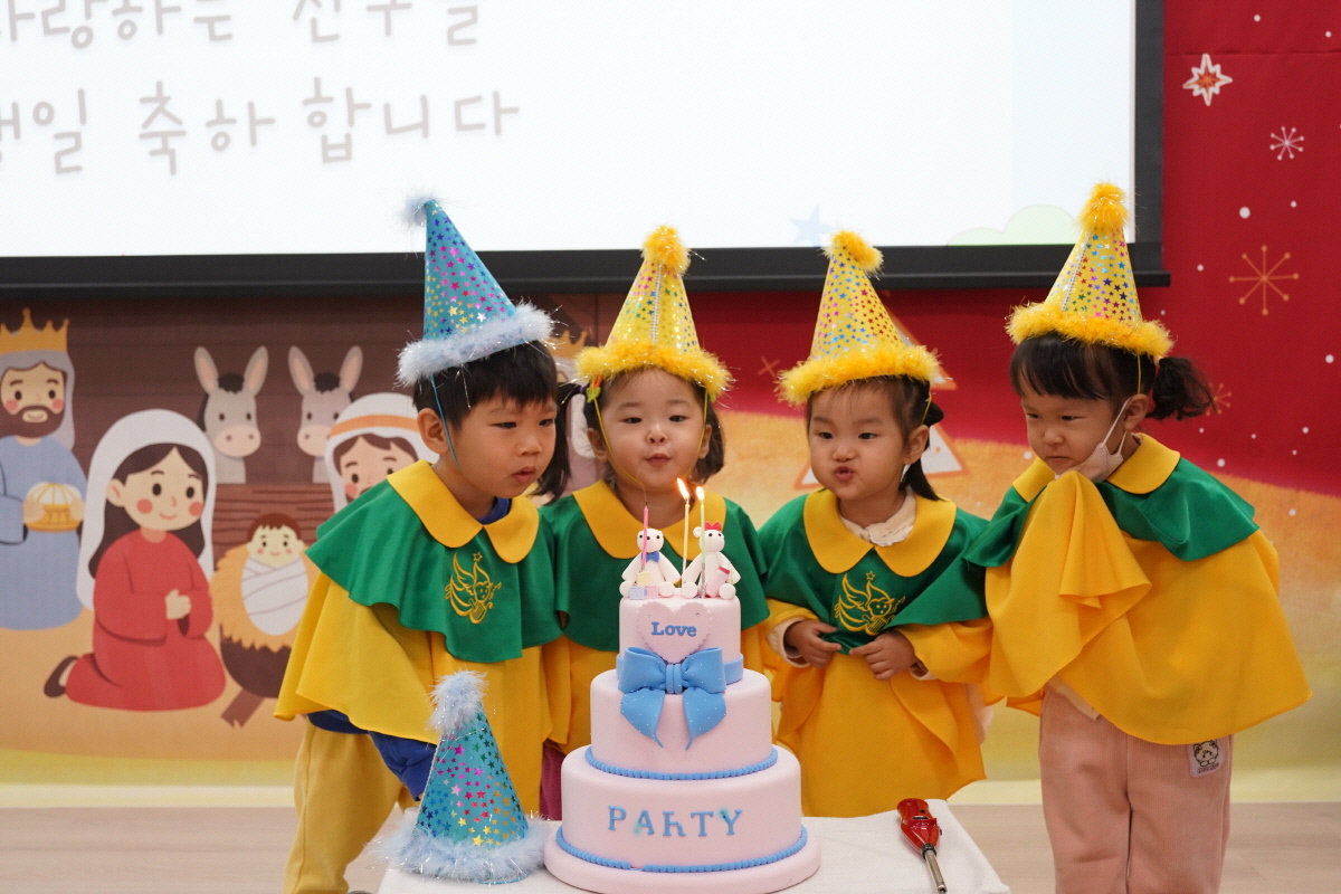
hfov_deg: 39.6
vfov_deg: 27.0
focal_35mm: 50
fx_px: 1862
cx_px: 670
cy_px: 447
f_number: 6.3
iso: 2500
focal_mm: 50
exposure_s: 1/125
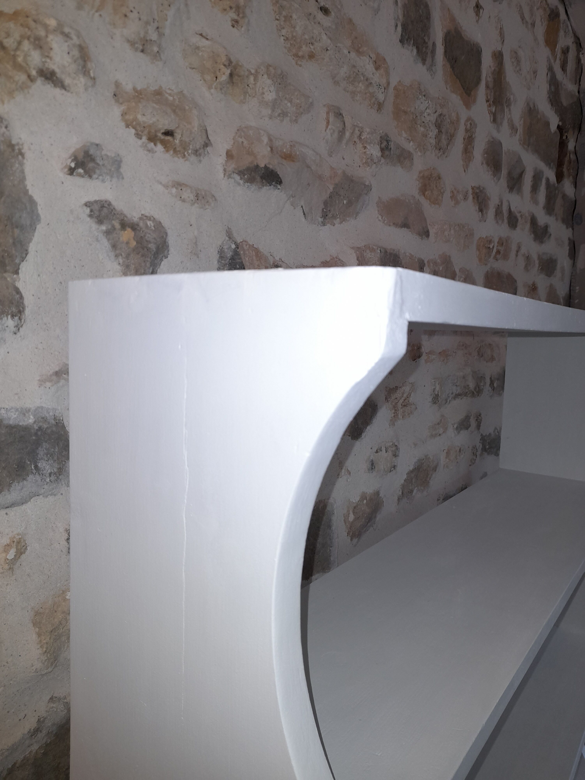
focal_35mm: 25
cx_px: 292
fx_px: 563
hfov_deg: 54.9
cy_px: 390
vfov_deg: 69.4
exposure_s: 1/50
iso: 50
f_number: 2
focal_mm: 4.6
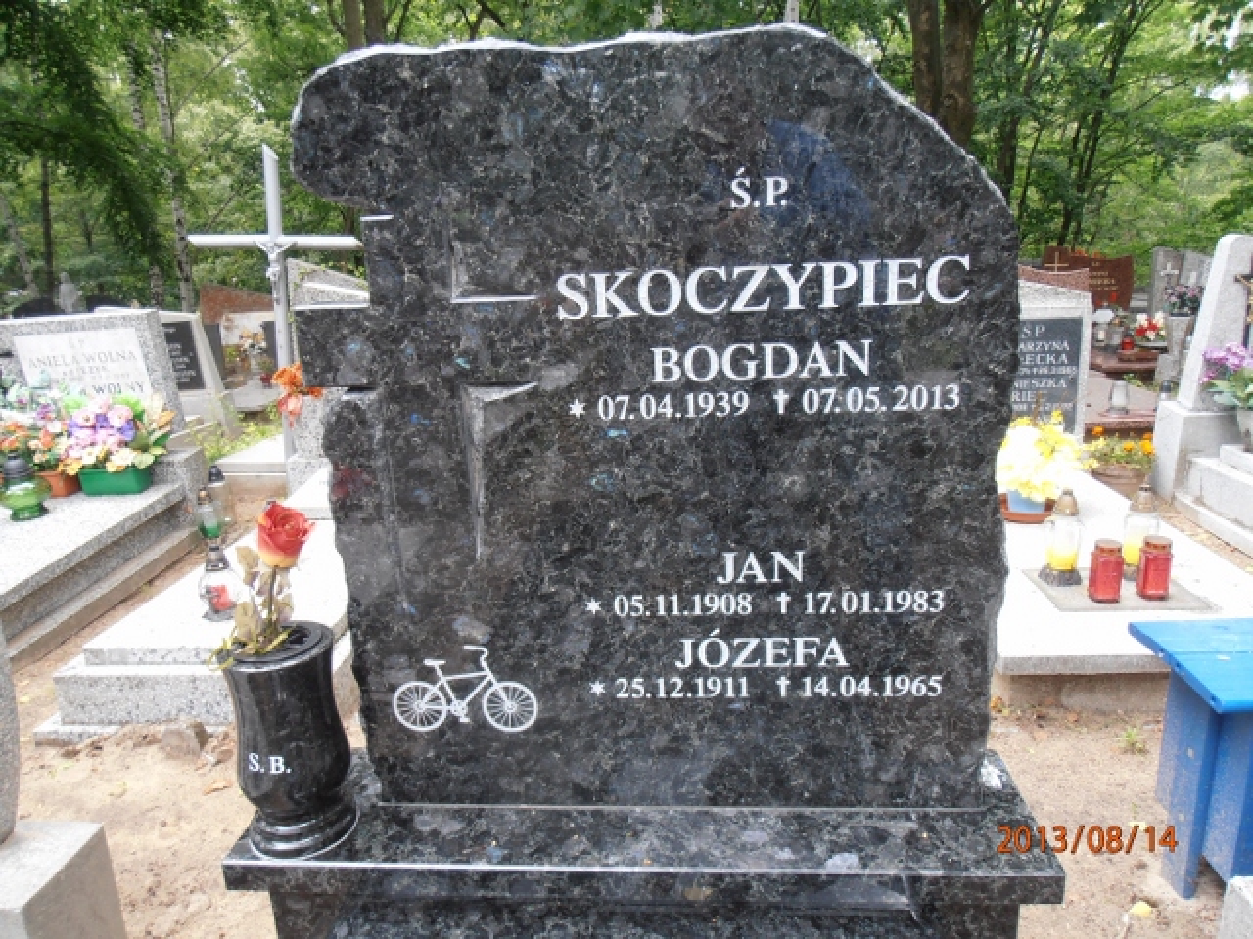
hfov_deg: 71.6
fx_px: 869
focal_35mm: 24
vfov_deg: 56.8
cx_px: 626
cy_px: 470
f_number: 3
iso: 80
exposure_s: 1/30
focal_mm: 4.2
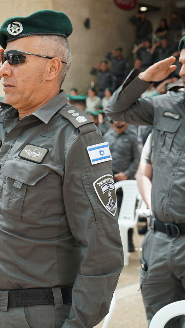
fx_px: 646
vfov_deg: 28.6
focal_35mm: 74
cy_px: 164
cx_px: 18
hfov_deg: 16.1
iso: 125
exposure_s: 1/160
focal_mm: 47
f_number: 4
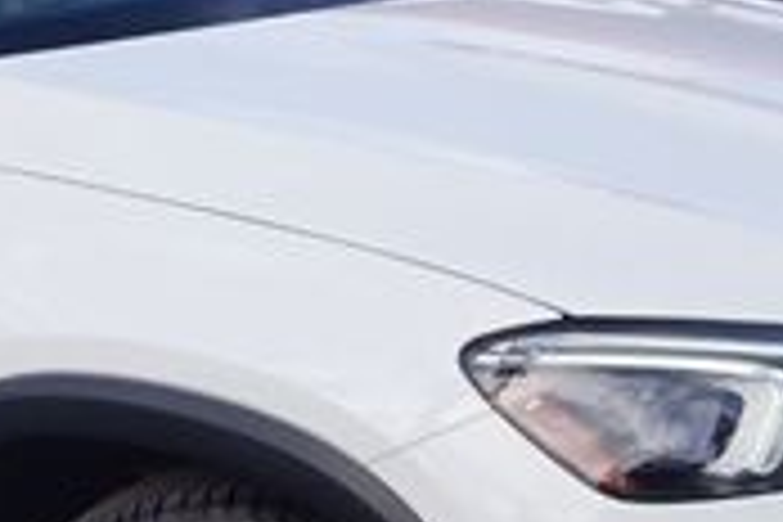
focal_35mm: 116
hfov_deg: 17.4
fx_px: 2519
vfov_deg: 11.8
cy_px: 356
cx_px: 94
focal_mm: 21
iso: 100
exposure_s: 1/80
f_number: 11
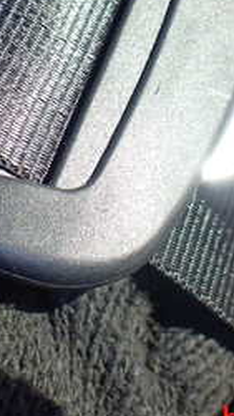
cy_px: 70
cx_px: 100
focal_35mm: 78
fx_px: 861
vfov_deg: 26.6
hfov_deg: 15.5
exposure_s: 1/125
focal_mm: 5.4
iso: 250
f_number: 2.3
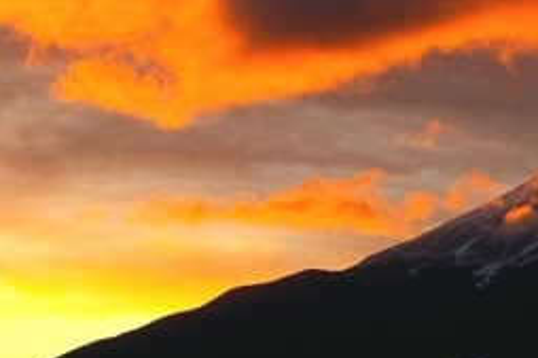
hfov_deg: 13.6
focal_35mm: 147
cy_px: 138
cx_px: 642
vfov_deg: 9.3
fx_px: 2189
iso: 200
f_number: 8
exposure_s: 1/200
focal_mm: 31
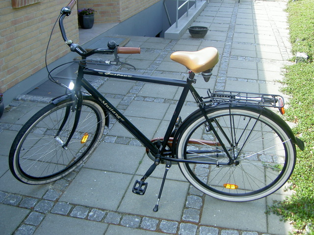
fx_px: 354
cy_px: 118
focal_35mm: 39
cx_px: 157
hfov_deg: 47.9
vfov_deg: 36.8
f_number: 2.8
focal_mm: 8
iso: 100
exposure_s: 1/244
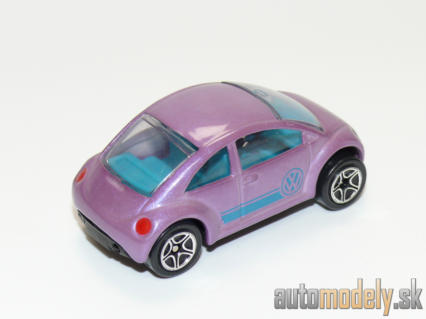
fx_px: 1292
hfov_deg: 18.7
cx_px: 213
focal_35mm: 105
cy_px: 160
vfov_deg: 14.1
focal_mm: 13.7
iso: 100
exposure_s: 1/30
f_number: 4
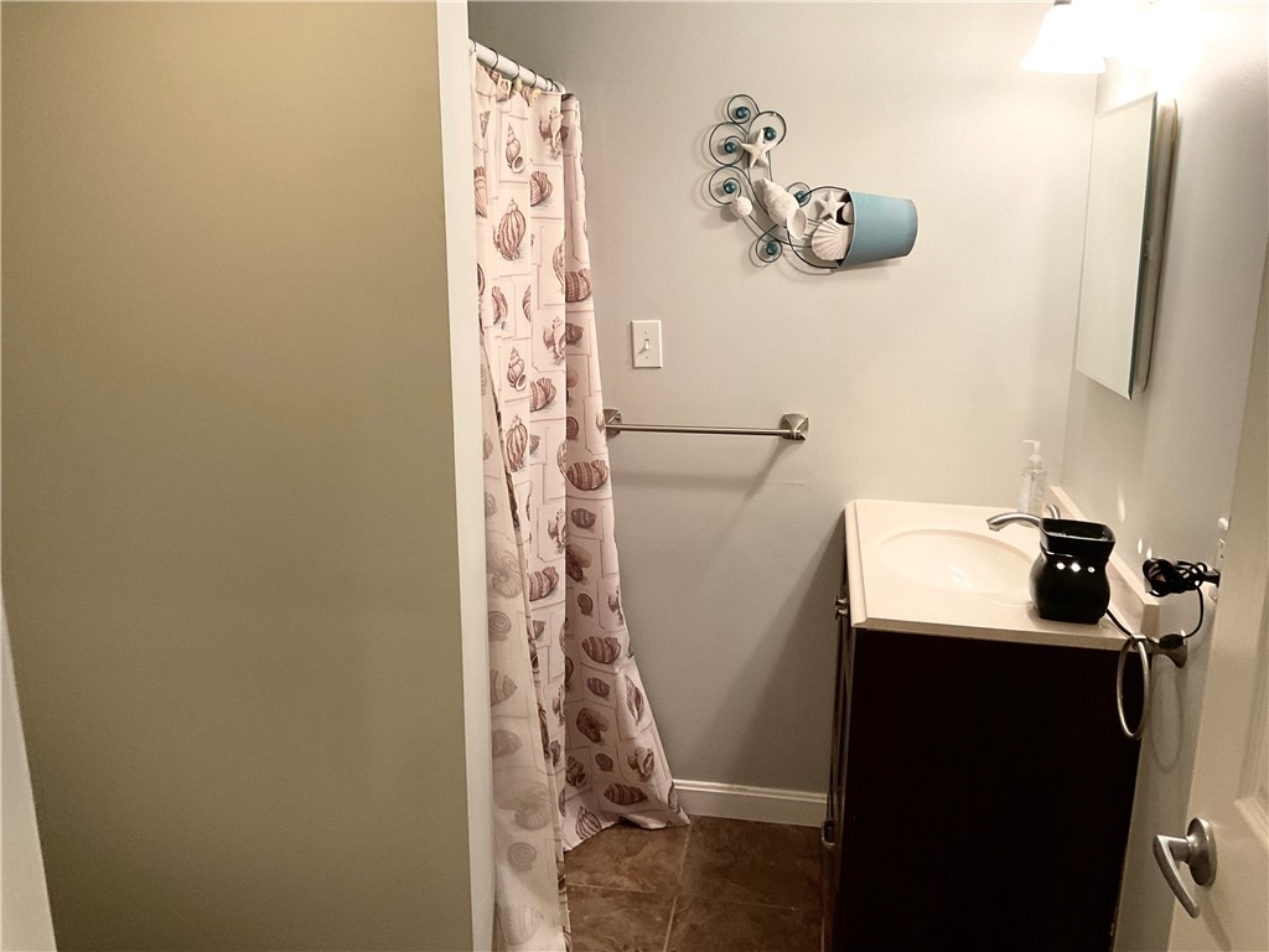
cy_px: 476
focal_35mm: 29
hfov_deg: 61.7
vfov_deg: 48.2
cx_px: 634
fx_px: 1063
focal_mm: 3
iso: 100
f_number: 1.8
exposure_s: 1/60
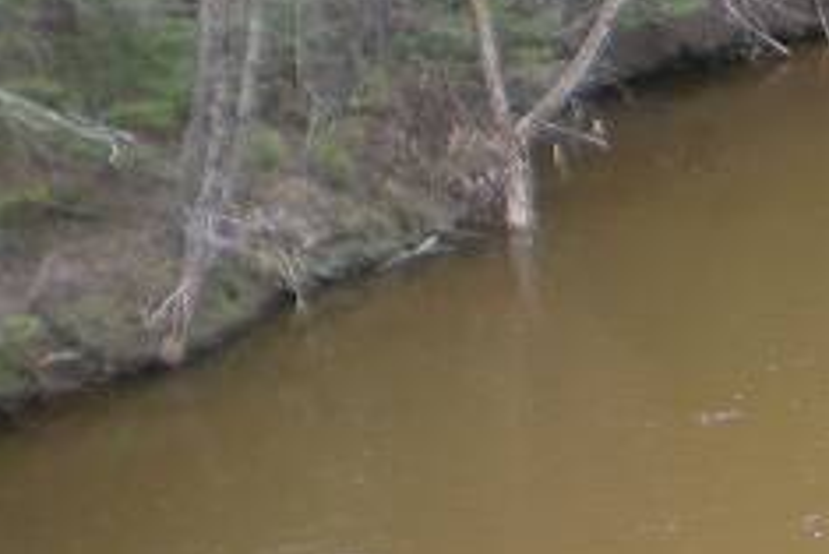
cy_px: 430
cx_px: 942
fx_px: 2327
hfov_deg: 19.3
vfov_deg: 13.5
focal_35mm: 101
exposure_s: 1/60.8
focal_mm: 6.3
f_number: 3.1
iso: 76
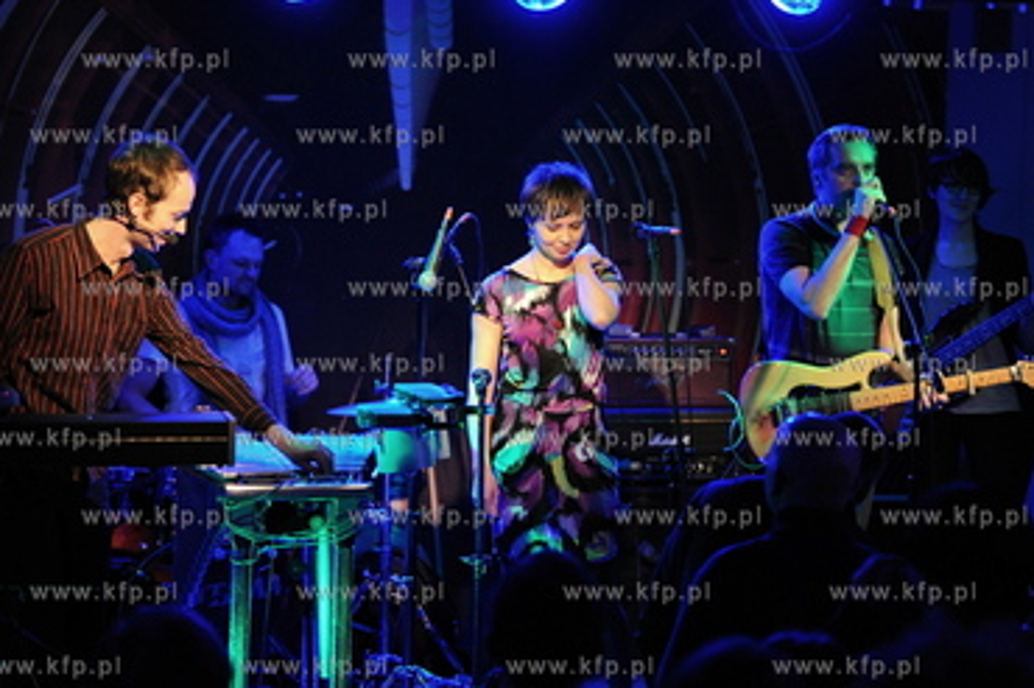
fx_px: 3042
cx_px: 520
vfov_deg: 12.9
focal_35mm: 106
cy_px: 324
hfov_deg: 19.3
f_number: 2.8
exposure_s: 1/125
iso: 6400
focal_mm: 98
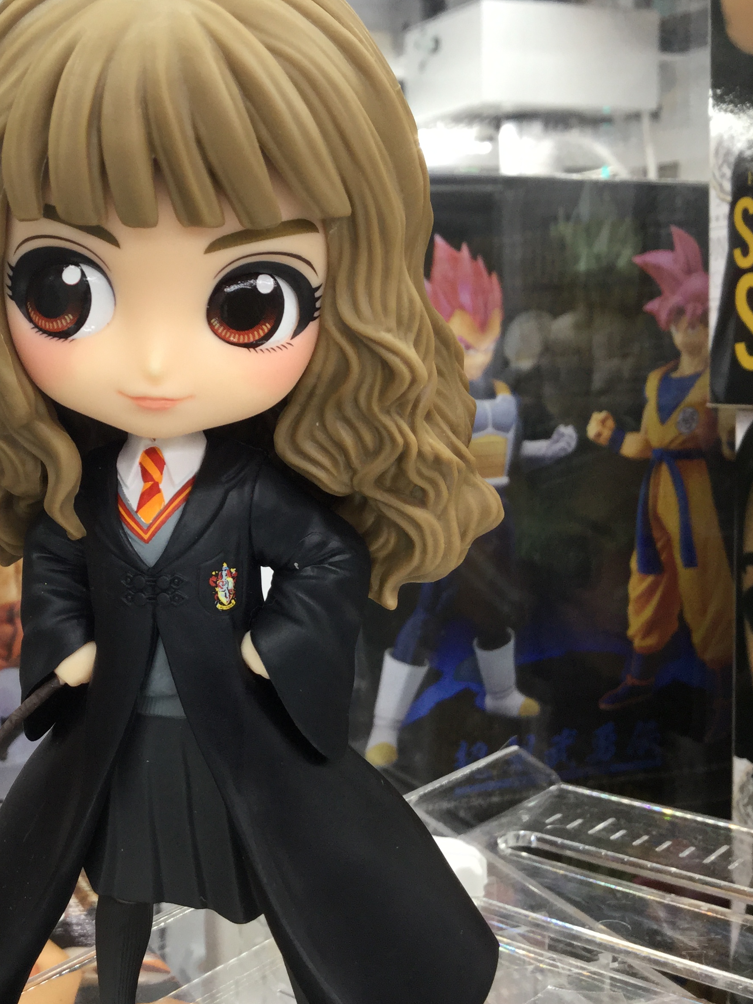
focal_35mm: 43
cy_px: 489
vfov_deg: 43.8
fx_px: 1247
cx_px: 148
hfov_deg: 32.6
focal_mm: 3.3
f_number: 2.4
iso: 40
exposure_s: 1/120
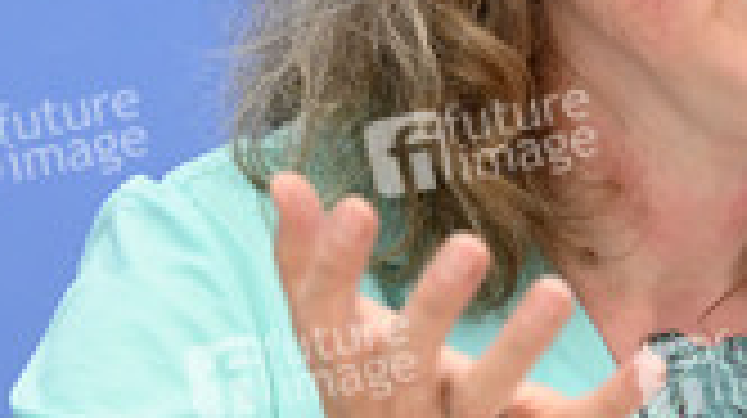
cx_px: 812
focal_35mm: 299
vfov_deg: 4.0
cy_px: 31
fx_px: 5917
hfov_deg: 7.2
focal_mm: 105
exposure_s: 1/640
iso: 3200
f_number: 5
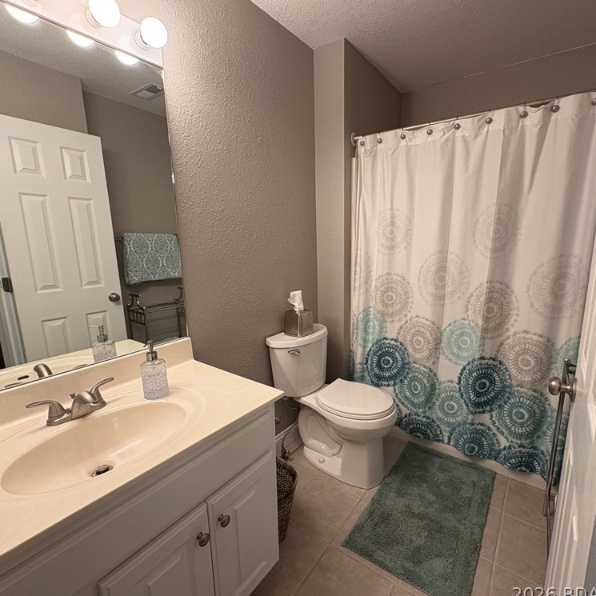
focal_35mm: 17
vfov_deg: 84.0
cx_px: 320
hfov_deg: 83.8
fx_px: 331
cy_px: 300
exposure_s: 1/60
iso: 160
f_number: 2.2
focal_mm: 2.22
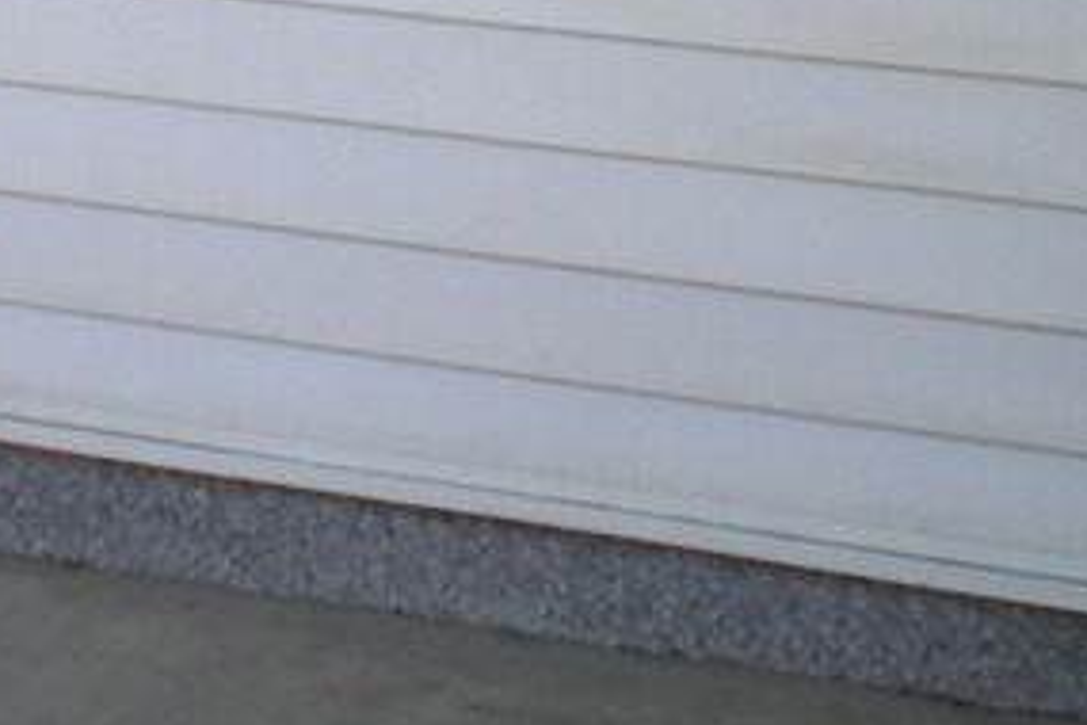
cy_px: -607
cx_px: 500
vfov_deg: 9.2
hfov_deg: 14.4
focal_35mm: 142
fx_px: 4287
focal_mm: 6.3
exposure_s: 1/125
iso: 64
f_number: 3.1
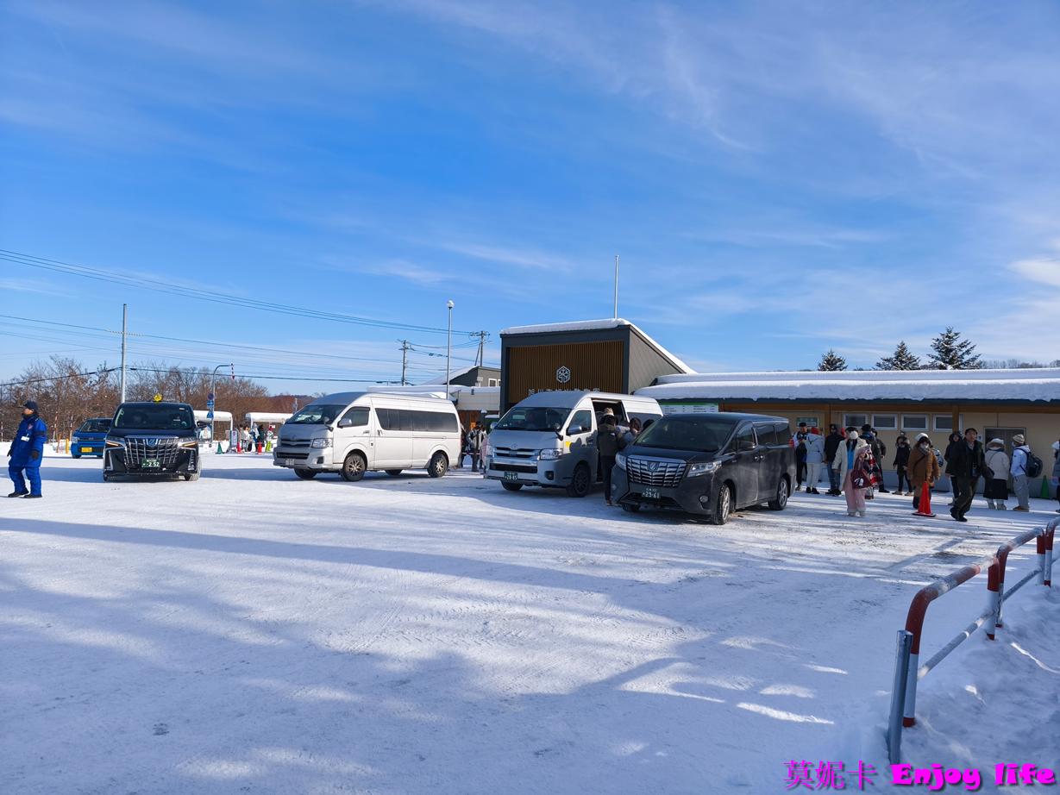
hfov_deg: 73.9
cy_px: 398
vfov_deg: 58.9
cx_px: 530
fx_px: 704
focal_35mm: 23
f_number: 1.6
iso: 50
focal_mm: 6.57
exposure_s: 1/2003
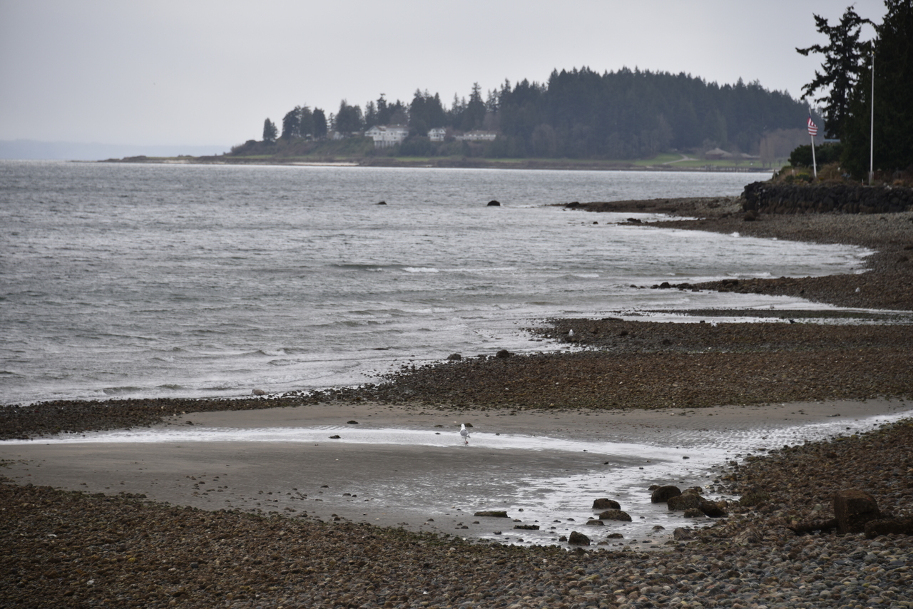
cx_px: 456
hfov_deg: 12.1
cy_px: 304
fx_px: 4312
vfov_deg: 8.1
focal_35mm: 170
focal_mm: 170
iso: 180
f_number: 5.6
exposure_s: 1/400
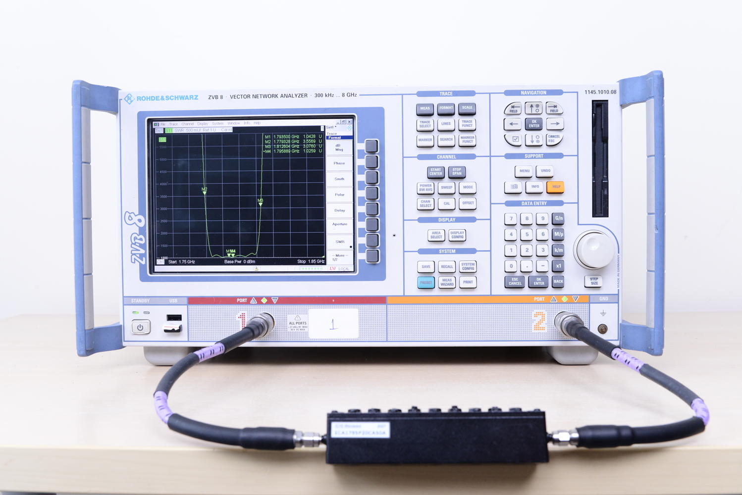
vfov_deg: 37.9
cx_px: 371
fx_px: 722
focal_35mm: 35
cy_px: 248
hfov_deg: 54.4
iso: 1600
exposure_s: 1/40
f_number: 10
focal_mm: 35
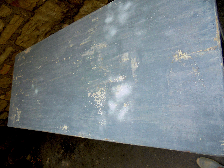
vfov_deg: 53.1
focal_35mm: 26
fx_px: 168
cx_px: 112
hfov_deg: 67.3
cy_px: 84
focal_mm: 4.6
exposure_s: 1/400
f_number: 3.5
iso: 100
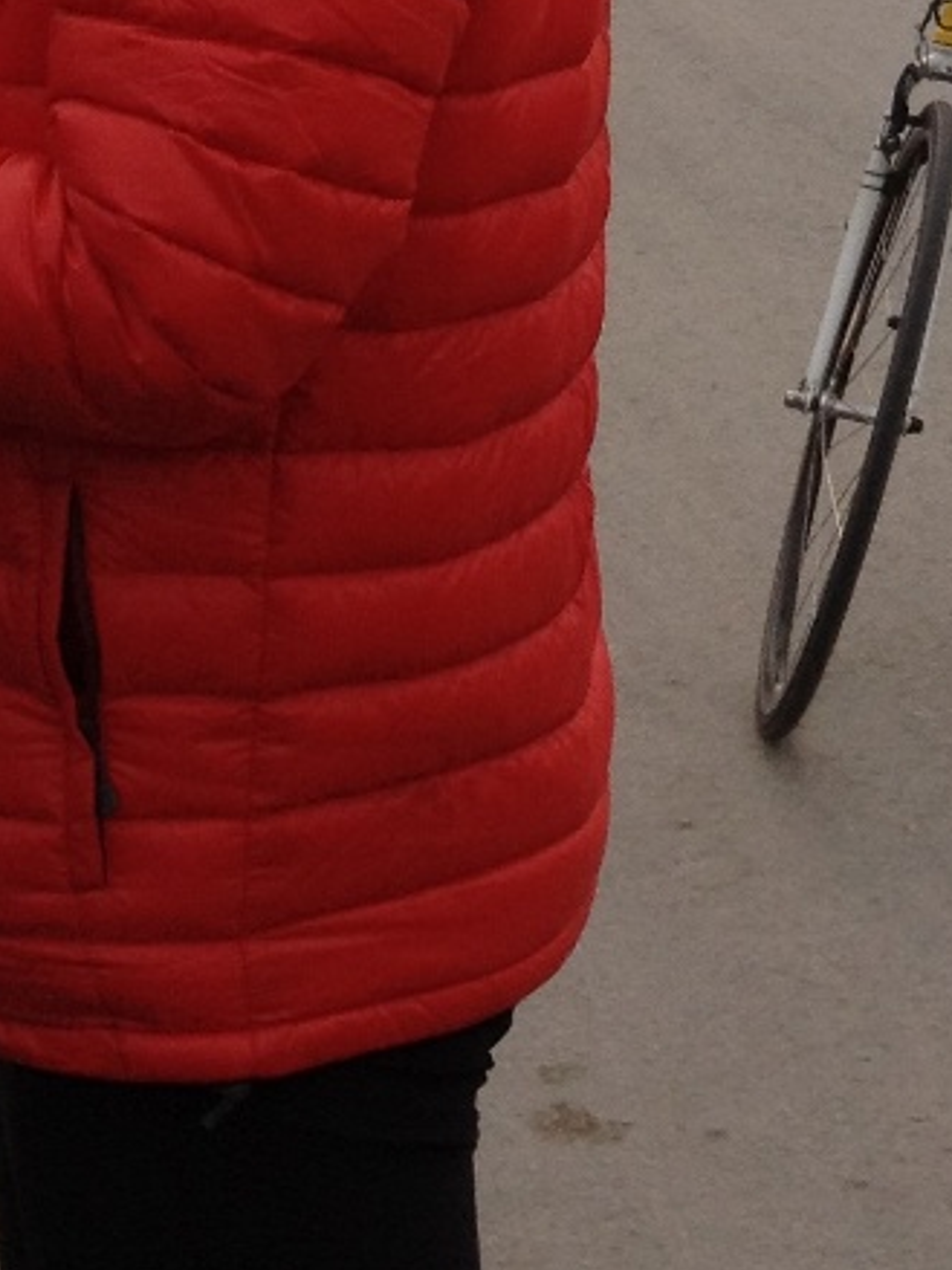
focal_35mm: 143
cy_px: -473
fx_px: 5246
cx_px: 1736
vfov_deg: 13.2
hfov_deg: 9.8
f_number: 2.4
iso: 64
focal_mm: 4.28
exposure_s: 1/1314
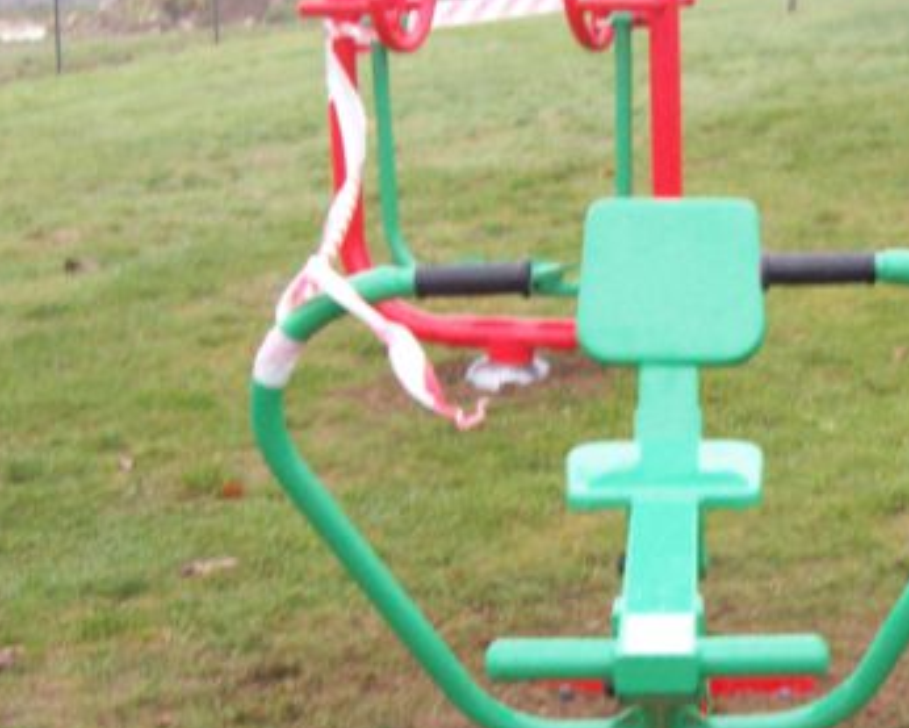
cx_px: 770
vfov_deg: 19.7
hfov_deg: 23.9
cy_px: 388
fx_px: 2099
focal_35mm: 78
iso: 200
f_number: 2.7
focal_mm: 6
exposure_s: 1/69.4
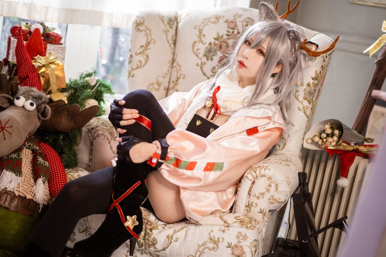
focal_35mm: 55
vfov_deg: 24.6
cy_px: 128
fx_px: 590
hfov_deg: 36.2
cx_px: 193
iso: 160
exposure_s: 1/60
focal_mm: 55
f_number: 1.8
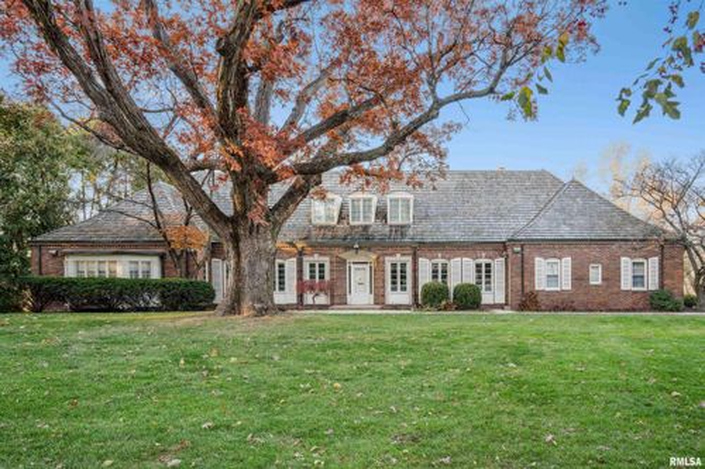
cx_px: 352
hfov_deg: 76.1
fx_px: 450
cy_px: 234
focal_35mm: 23
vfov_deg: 55.1
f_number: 9
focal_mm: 23
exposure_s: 1/30
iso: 400
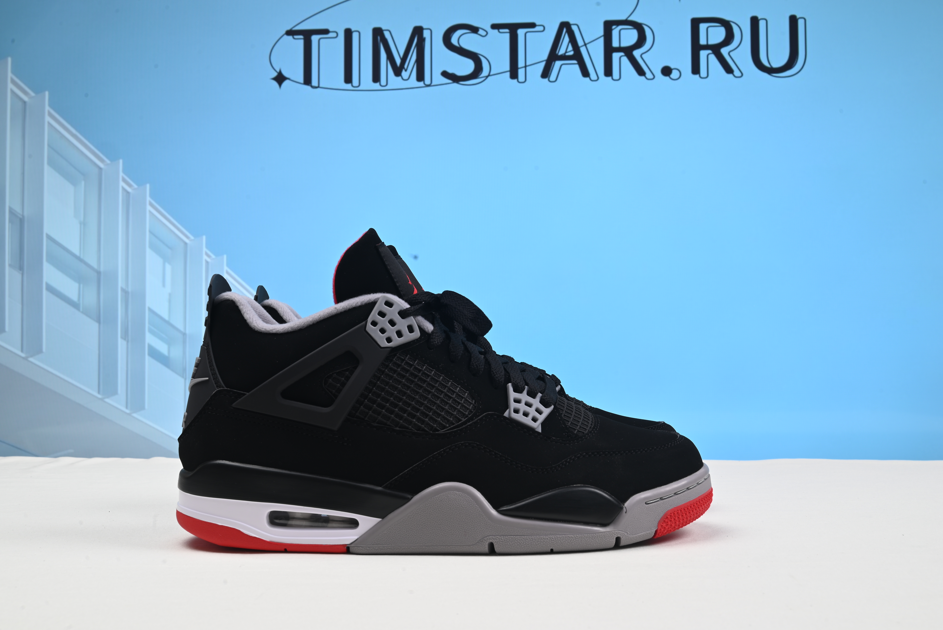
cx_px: 472
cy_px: 315
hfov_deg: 48.4
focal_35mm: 40
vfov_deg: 33.4
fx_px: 1048
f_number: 16
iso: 100
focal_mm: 40
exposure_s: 1/2.5
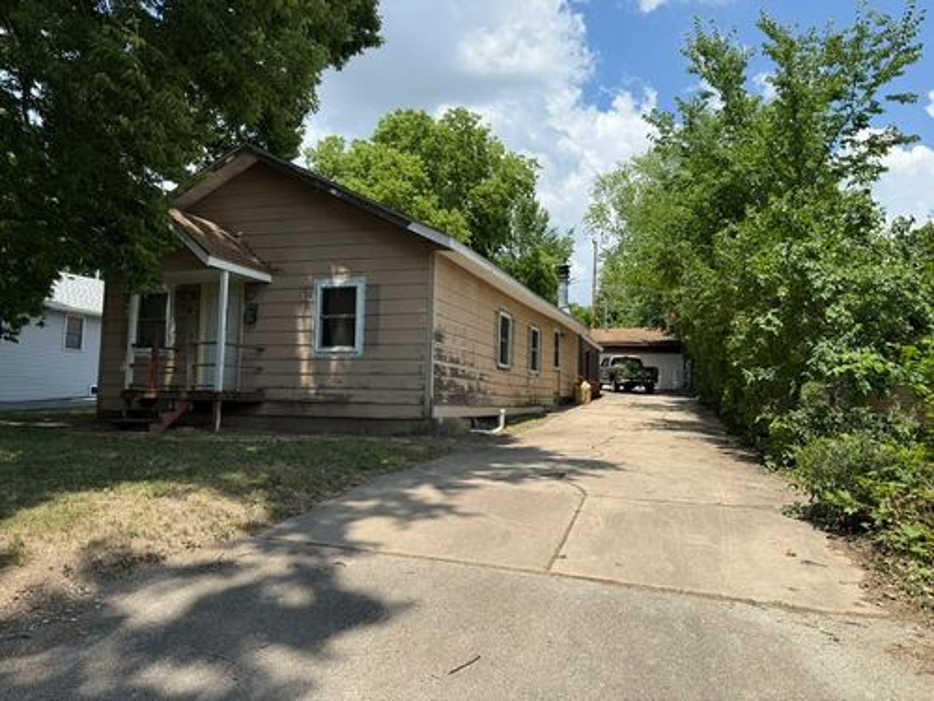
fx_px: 648
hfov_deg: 71.6
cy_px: 350
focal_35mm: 24
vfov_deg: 56.8
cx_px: 467
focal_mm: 6.76
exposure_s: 1/3279
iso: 80
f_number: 1.78
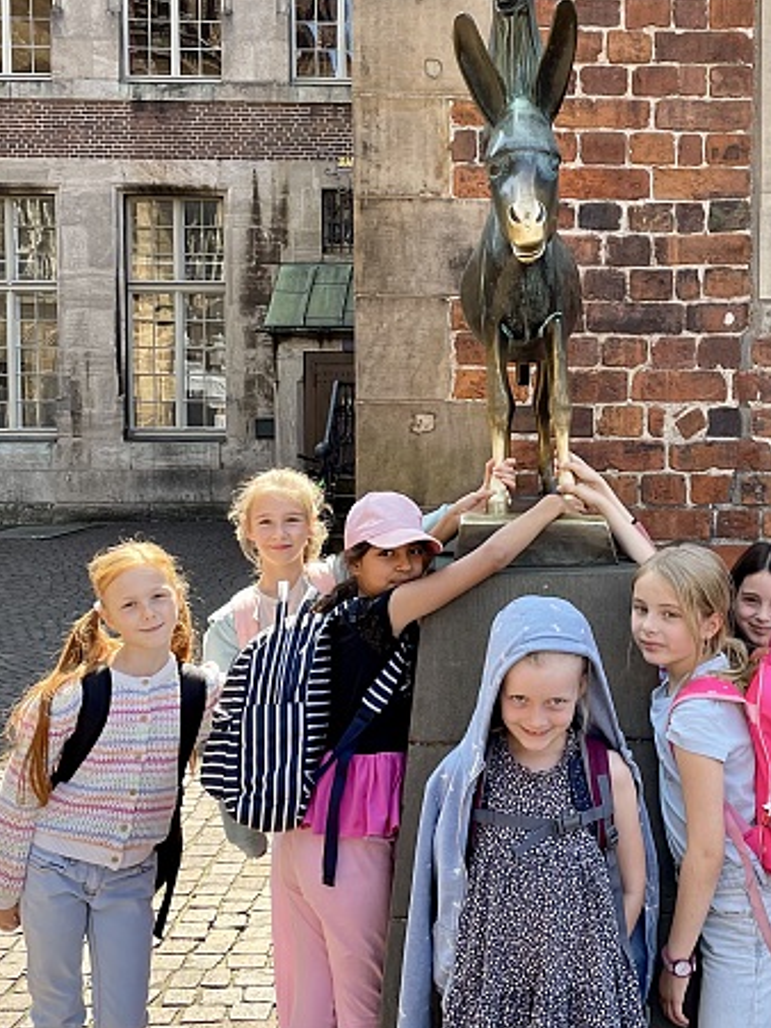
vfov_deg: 42.1
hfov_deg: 31.7
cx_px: 555
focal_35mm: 45
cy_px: 481
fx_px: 1337
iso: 32
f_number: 1.6
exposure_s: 1/383
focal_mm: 4.2
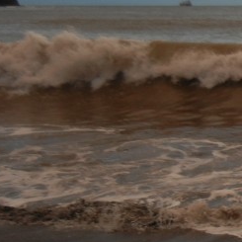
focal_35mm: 111
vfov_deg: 15.7
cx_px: 479
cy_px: 103
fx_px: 878
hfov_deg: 13.5
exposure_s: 1/102
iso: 160
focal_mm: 5.4
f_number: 3.5
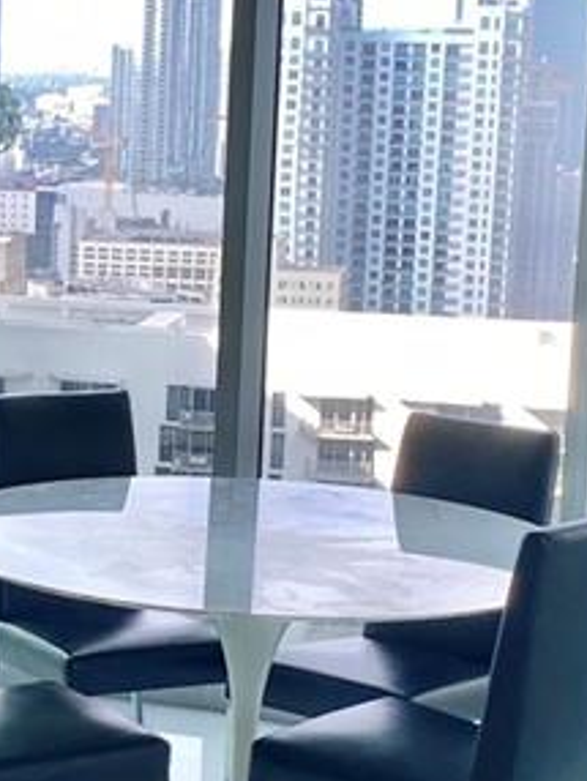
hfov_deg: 13.5
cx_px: 60
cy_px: 478
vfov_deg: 18.0
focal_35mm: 109
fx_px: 2461
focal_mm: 4.25
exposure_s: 1/120
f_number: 1.8
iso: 40
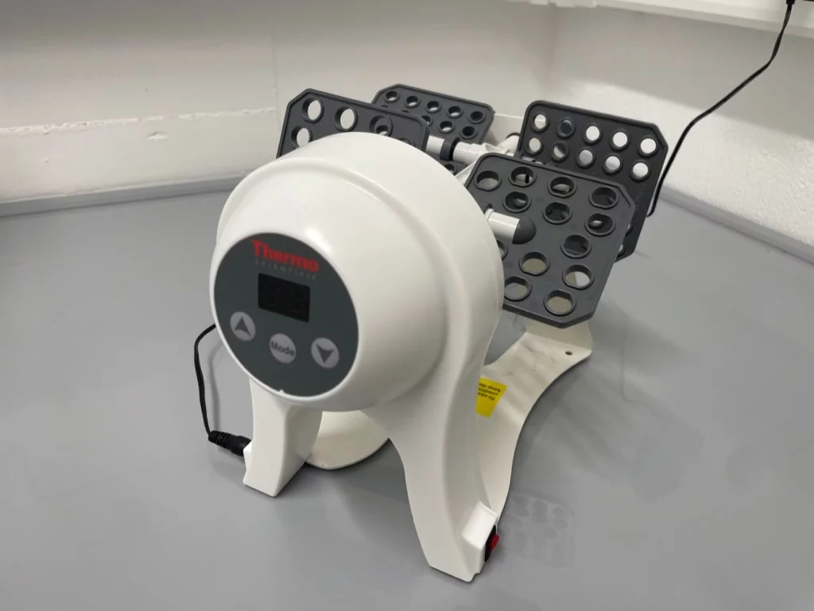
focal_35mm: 26
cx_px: 407
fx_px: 612
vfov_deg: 53.1
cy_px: 306
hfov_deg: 67.3
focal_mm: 4.2
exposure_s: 1/100
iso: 80
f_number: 1.6
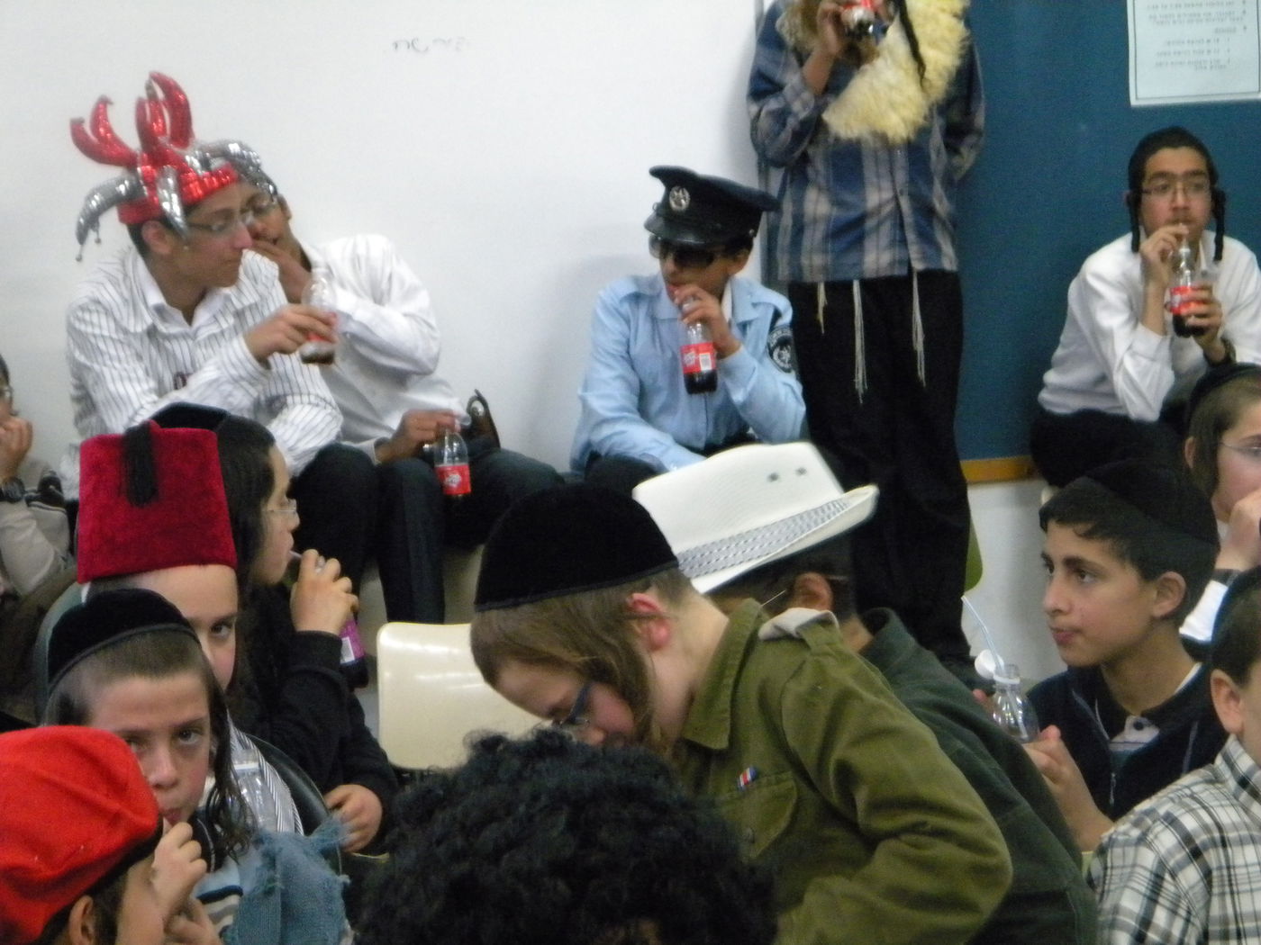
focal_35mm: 105
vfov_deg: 14.1
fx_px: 3825
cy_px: 472
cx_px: 630
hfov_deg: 18.7
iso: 800
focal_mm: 19
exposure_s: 1/43.2
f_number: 4.7
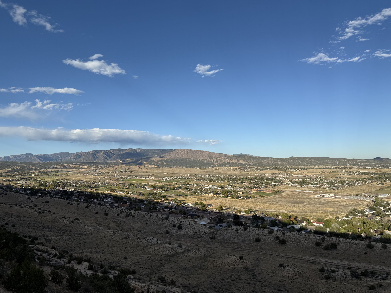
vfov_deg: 56.8
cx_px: 196
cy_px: 146
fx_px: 271
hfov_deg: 71.6
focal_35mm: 24
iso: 80
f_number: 1.78
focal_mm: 6.76
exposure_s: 1/4673
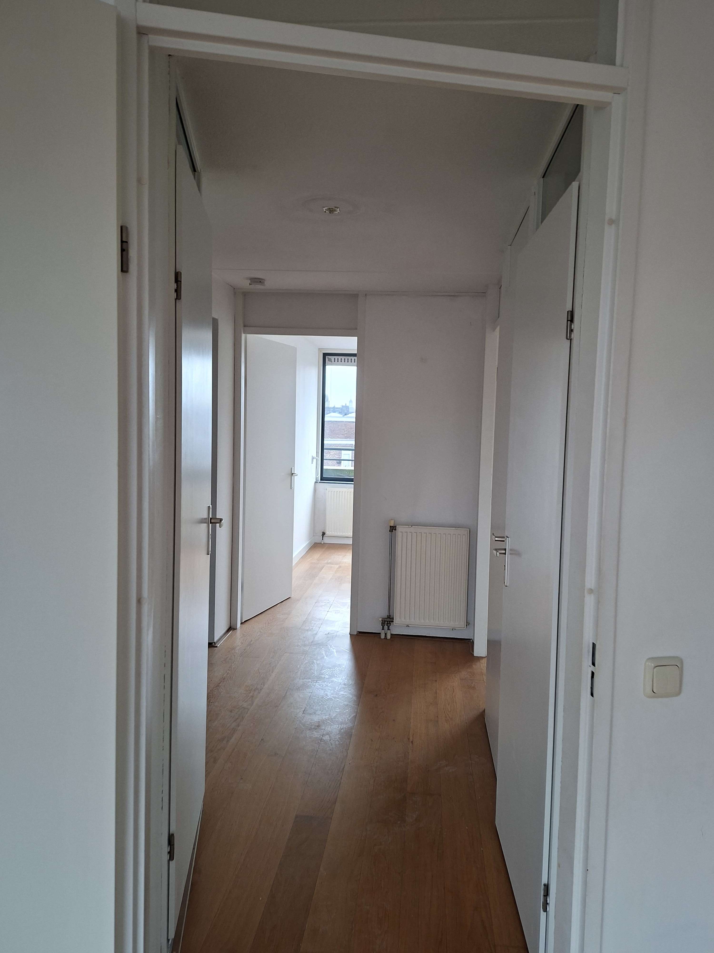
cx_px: 357
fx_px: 633
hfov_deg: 58.9
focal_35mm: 23
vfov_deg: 73.9
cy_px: 476
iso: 250
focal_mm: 5.54
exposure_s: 1/50
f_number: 1.8
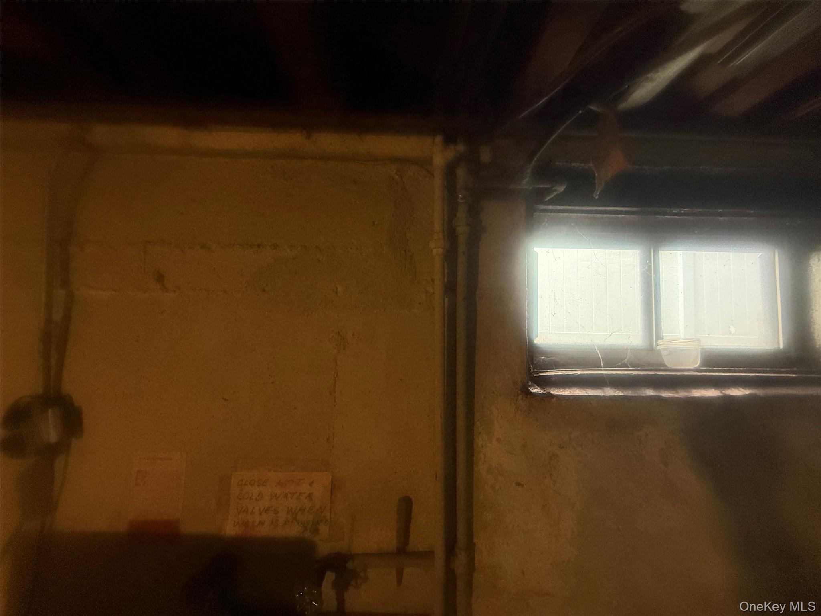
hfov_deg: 102.1
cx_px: 410
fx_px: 332
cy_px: 308
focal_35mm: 14
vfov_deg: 85.7
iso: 400
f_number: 2.2
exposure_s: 1/60
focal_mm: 2.22
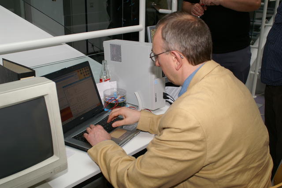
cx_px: 141
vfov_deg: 18.2
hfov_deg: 27.0
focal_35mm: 75
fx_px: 587
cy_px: 94
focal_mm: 50
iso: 200
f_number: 5.6
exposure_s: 1/60
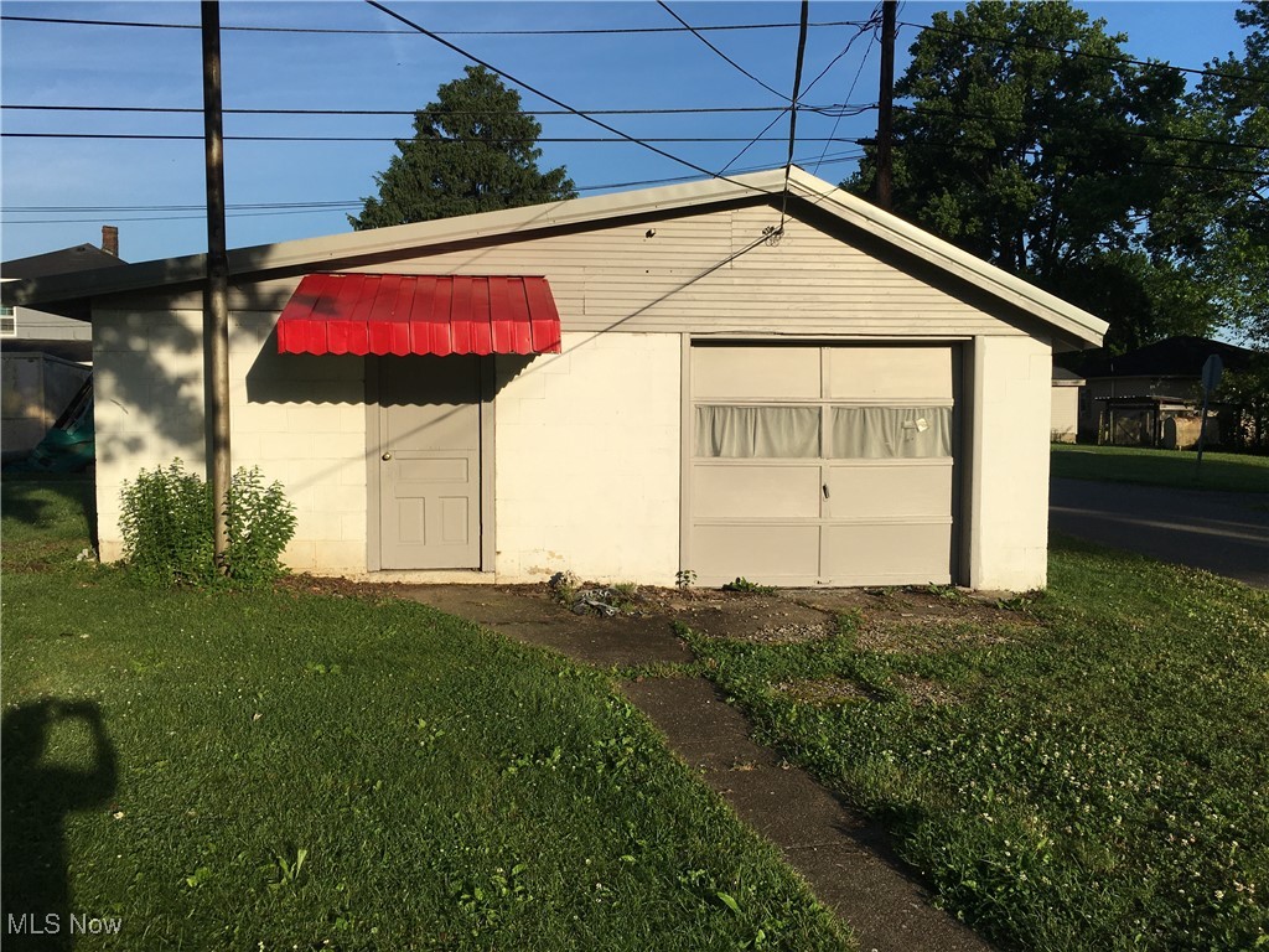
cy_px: 476
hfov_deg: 61.7
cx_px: 634
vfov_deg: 48.2
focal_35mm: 29
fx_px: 1063
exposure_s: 1/1923
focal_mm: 4.15
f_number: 2.2
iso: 25
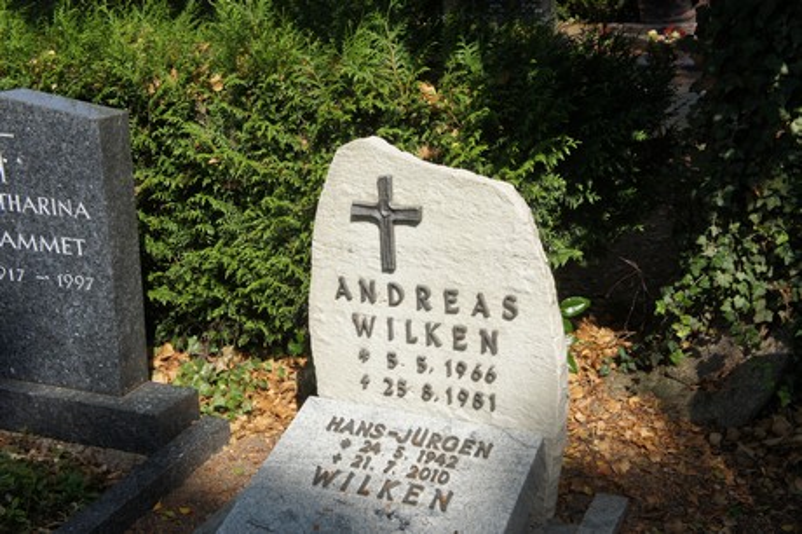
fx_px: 1069
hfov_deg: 41.1
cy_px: 267
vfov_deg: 28.0
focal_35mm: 48
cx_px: 401
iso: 200
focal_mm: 32
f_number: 8
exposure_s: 1/320
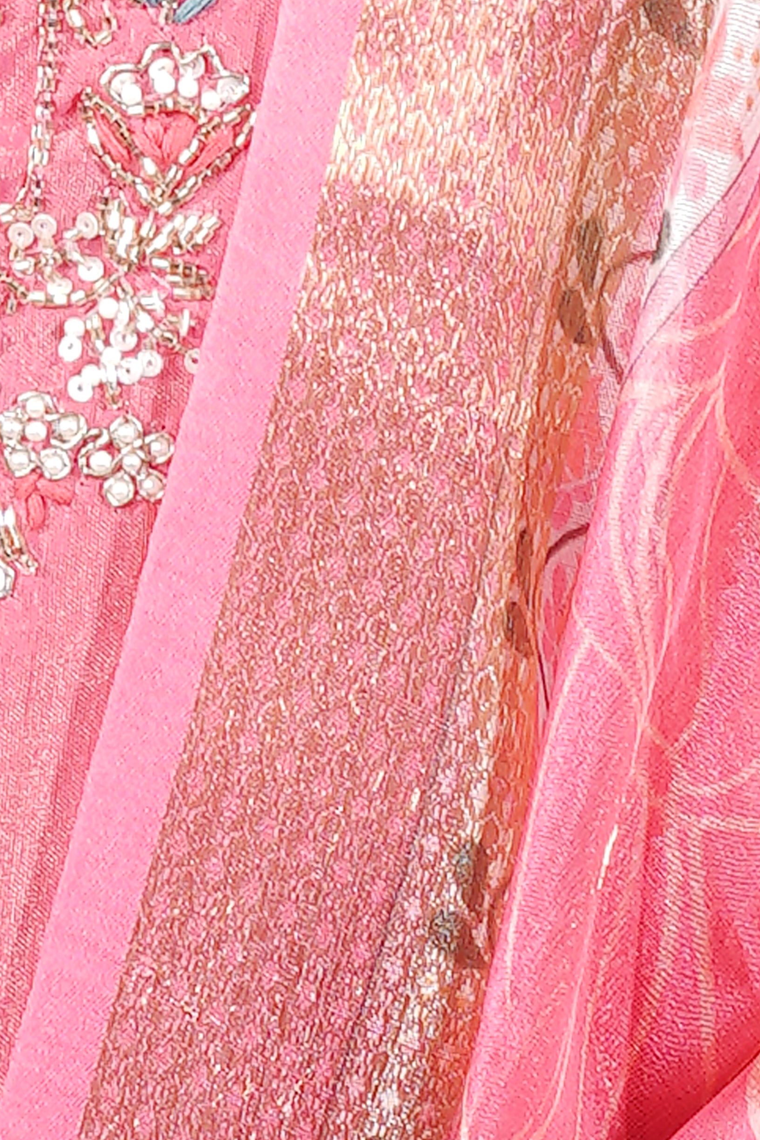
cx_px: 85
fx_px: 2723
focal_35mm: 86
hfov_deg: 15.7
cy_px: 345
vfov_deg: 23.5
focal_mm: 35
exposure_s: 1/160
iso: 50
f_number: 11
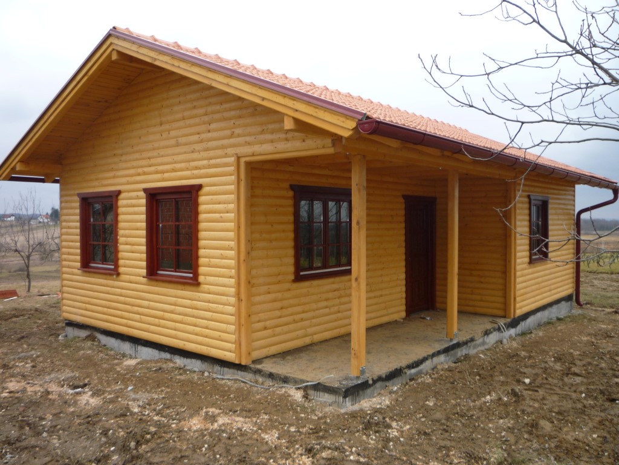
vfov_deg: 46.8
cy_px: 232
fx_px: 536
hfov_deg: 60.0
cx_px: 310
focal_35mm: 30
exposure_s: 1/125
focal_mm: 5.2
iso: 100
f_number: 4
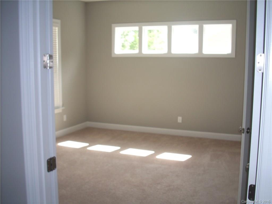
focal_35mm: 37
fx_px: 291
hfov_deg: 50.1
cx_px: 136
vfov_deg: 38.7
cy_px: 102
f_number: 2.8
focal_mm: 6.2
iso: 64
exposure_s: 1/30
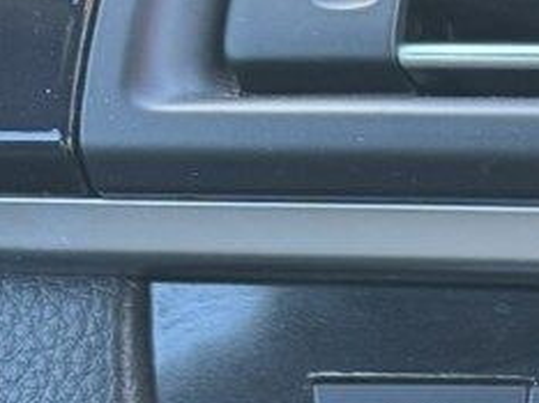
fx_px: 2395
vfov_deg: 9.3
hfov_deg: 10.4
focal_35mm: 154
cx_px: 1447
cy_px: 667
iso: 200
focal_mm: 6.76
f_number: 1.78
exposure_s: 1/83
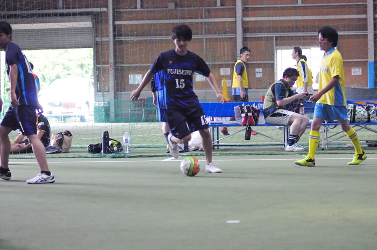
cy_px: 125
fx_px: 1255
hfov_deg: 17.1
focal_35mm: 120
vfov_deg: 11.4
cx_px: 188
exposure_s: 1/500
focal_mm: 80
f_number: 2.8
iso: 2200
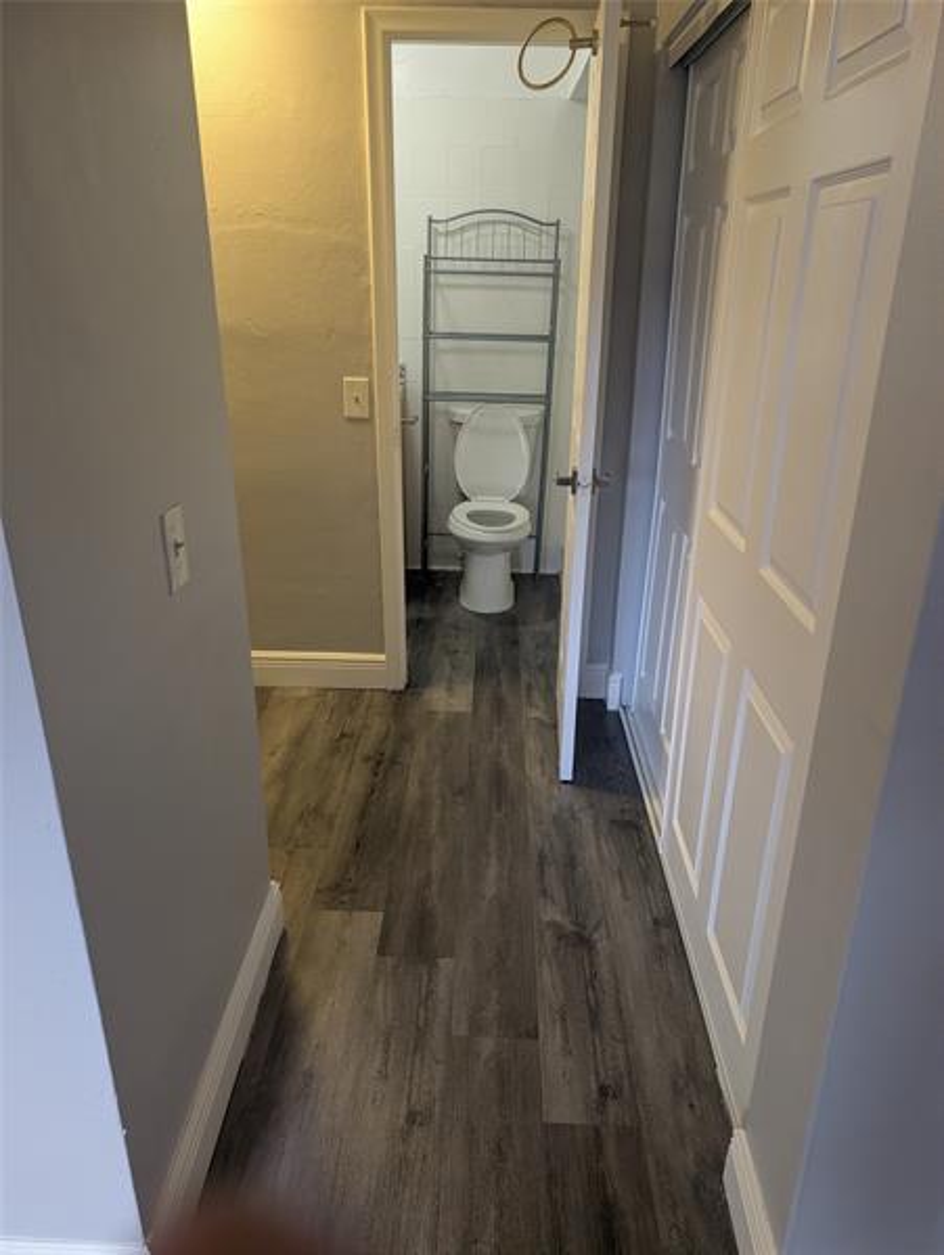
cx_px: 472
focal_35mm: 24
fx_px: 871
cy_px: 628
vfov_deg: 71.6
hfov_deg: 56.9
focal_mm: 6.9
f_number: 1.68
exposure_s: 1/219
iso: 506
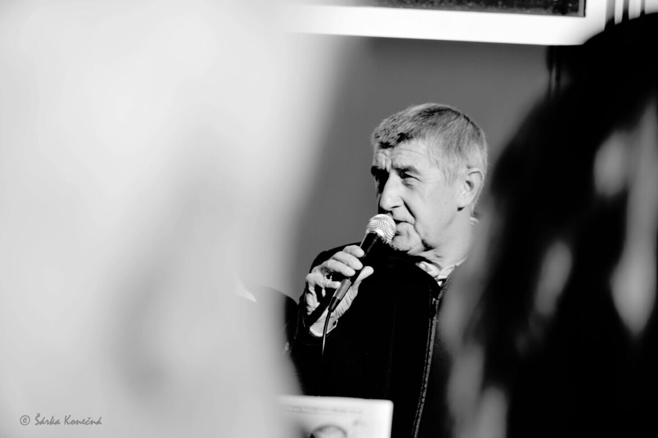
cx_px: 329
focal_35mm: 138
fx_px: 2522
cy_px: 219
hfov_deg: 14.9
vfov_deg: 9.9
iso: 110
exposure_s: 1/800
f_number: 4.5
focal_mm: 92
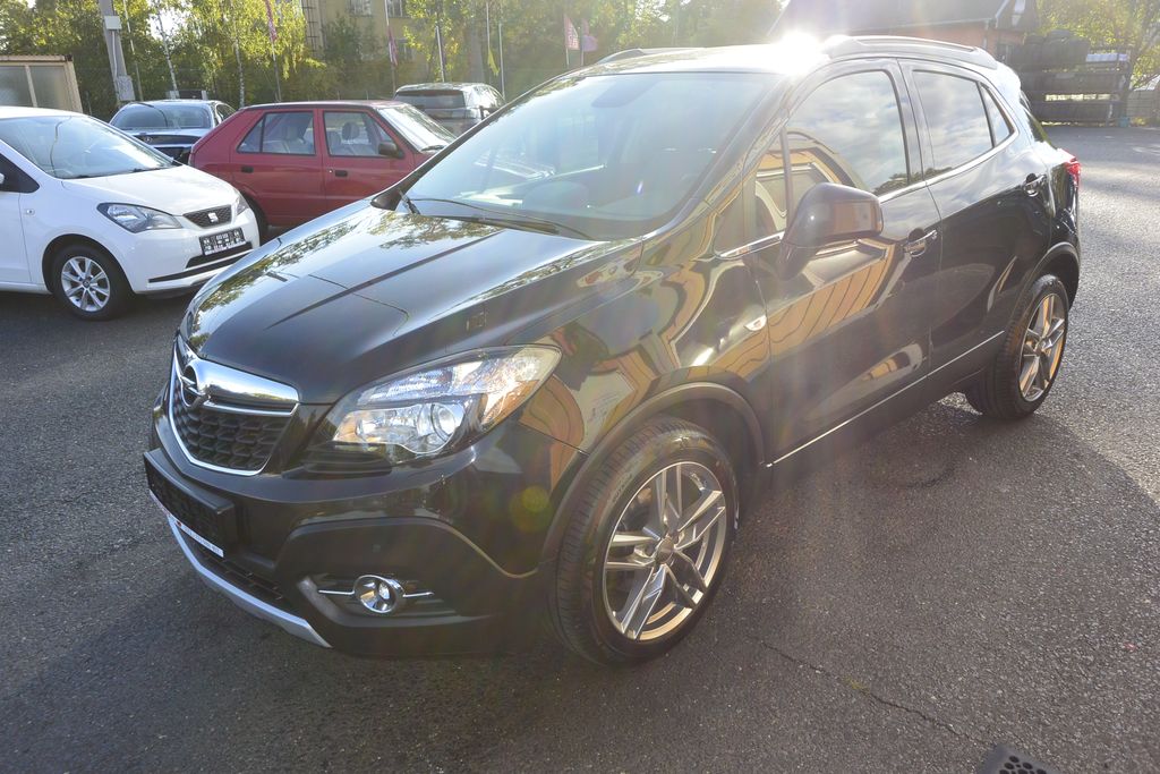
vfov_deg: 47.9
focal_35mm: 27
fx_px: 870
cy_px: 387
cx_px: 580
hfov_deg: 67.4
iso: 160
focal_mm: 10
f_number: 5
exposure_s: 1/250
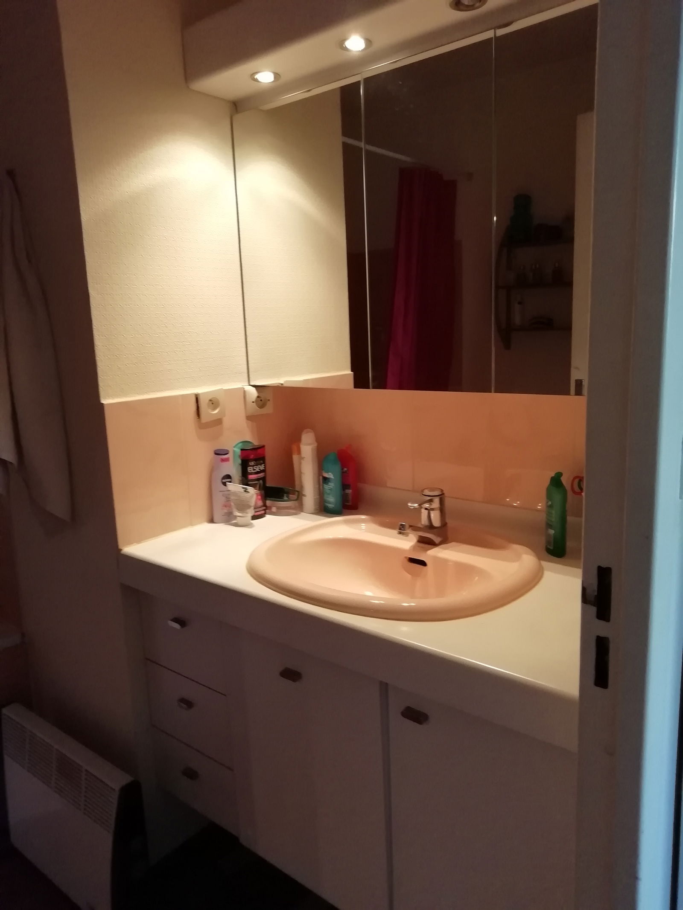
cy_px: 455
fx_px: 684
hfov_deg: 53.1
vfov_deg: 67.3
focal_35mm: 26
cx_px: 342
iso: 250
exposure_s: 1/33.3
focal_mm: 3.46
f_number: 2.2
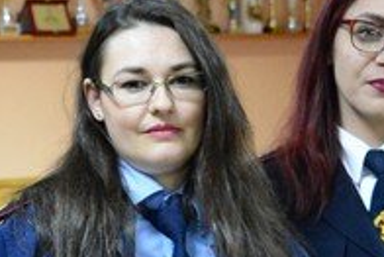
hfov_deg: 15.2
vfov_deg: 10.3
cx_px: 35
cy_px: 182
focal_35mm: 133
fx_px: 1420
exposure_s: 1/60
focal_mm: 31
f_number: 4
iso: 6400
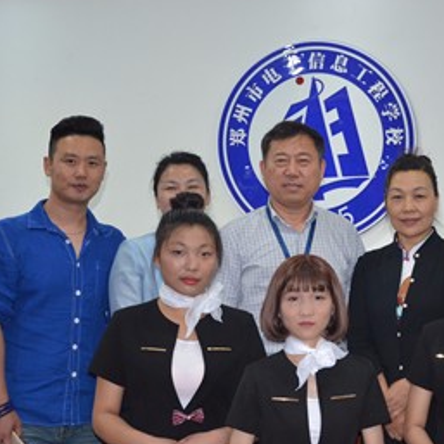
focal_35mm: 83
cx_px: 390
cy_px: 241
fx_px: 1204
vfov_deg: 20.9
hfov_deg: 20.5
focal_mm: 28
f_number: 4
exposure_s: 1/60
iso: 800
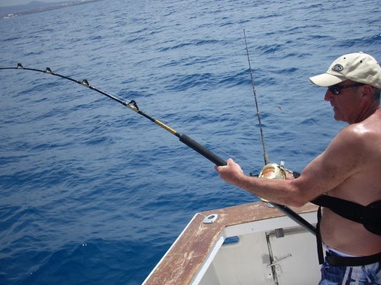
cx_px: 208
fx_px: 462
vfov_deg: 34.3
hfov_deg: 44.8
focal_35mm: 42
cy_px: 125
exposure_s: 1/324
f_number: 5.6
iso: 64
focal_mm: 6.2
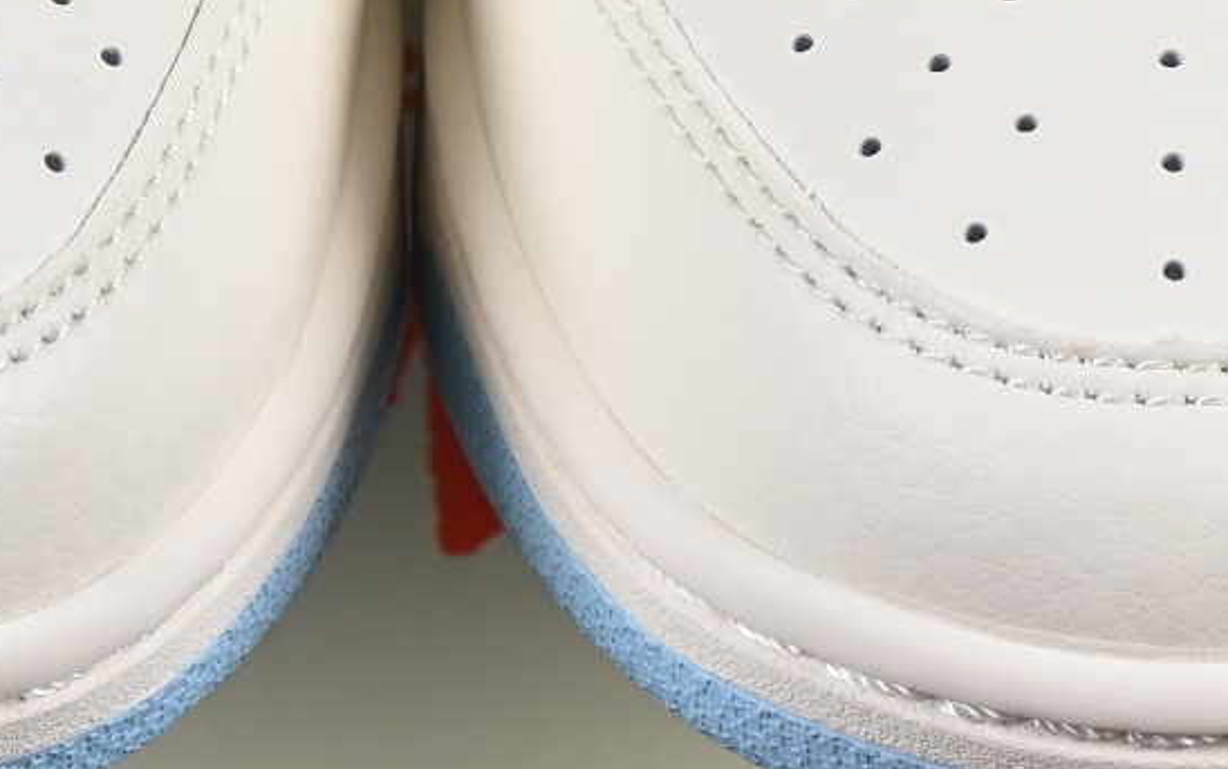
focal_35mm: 388
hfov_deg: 5.4
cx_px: 379
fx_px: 12991
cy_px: -466
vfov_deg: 3.4
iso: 160
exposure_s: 1/100
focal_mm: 50
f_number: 8
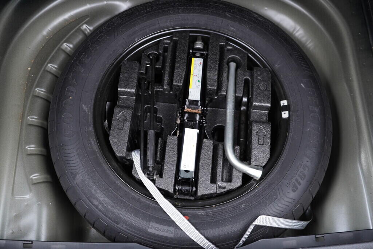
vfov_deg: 36.9
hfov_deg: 53.1
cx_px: 186
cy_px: 124
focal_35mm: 36
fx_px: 373
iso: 500
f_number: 2.8
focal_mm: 24
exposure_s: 1/40
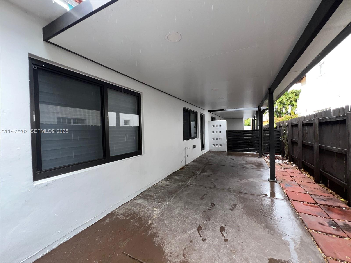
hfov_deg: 106.2
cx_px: 176
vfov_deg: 89.9
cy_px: 132
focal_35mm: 13
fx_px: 132
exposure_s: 1/155
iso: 25
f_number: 1.8
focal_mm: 1.57
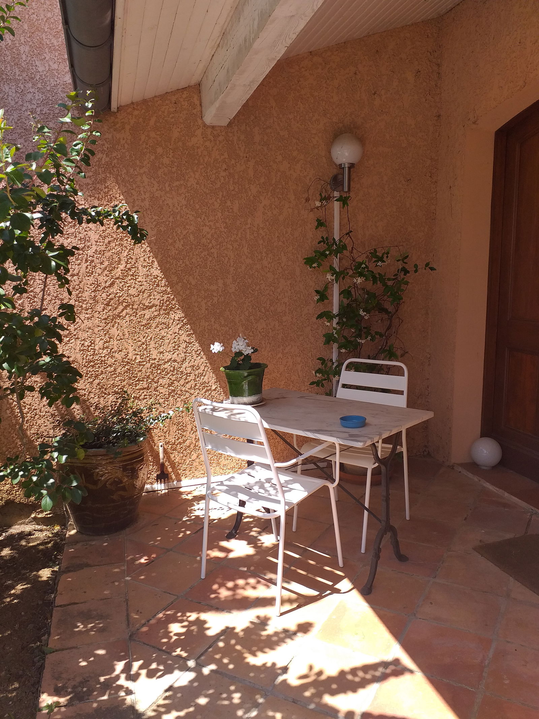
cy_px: 360
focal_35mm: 27
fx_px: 560
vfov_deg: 65.3
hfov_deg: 51.4
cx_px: 270
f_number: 1.9
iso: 40
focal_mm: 3.6
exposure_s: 1/567
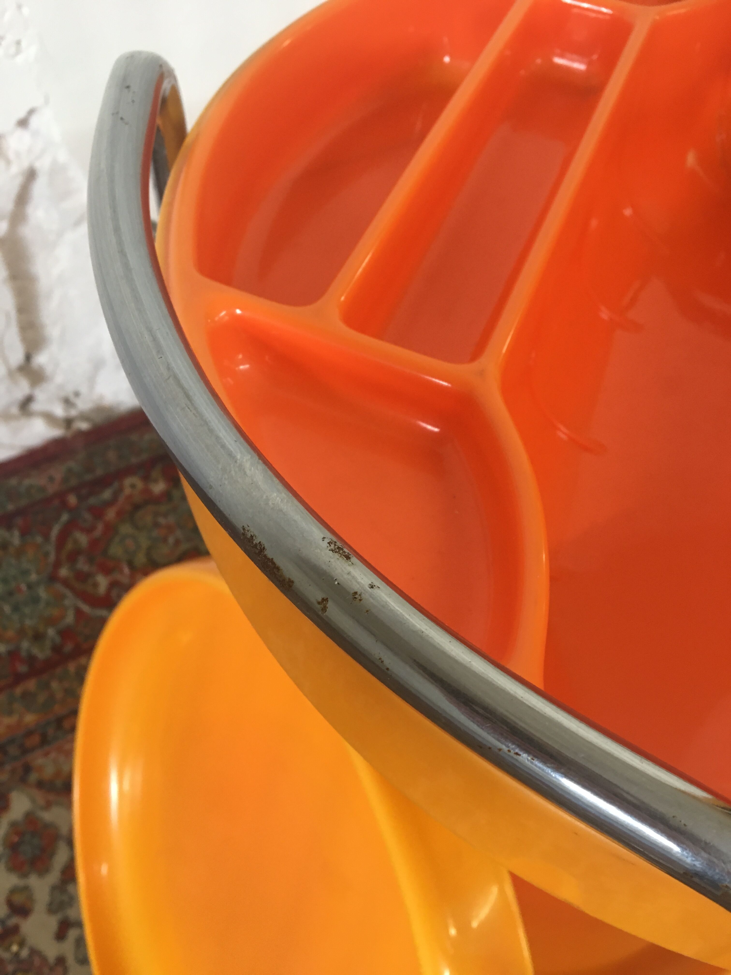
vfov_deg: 61.7
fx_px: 817
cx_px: 366
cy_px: 488
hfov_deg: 48.2
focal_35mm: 29
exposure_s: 1/33
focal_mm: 4.15
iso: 125
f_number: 2.2
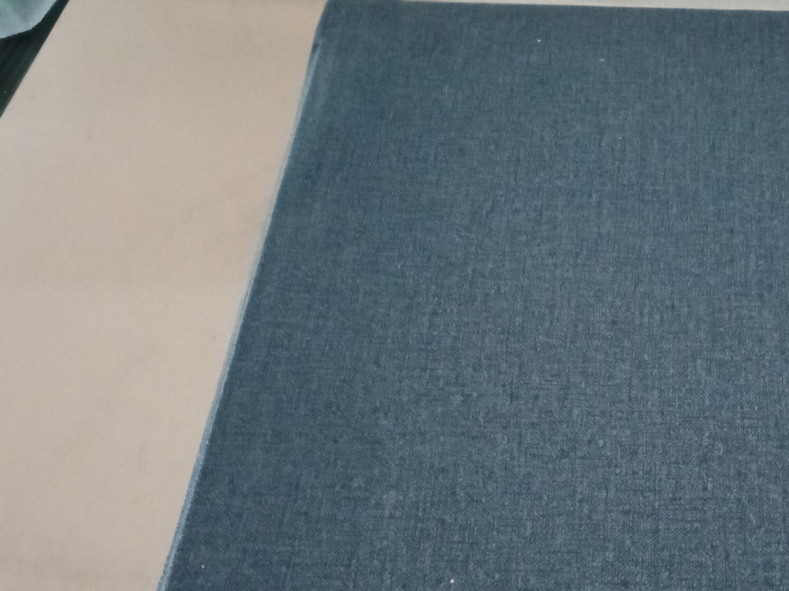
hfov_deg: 36.8
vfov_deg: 29.2
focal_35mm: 49
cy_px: 444
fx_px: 1117
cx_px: 690
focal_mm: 3.79
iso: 3997
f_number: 2.2
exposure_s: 1/14.3
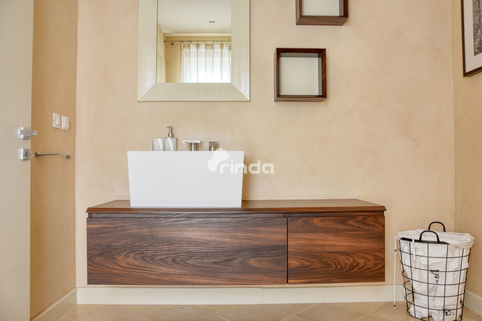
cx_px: 241
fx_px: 361
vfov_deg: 47.9
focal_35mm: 27
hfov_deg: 67.4
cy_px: 160
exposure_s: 1/13
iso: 100
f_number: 4
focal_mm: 18
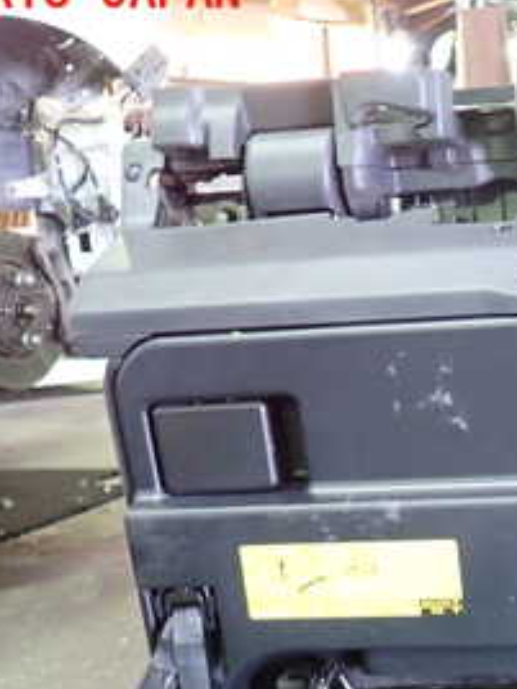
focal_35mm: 56
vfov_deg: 33.5
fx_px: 1115
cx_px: 545
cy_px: 537
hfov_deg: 24.6
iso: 800
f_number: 2
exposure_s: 1/30
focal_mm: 4.5
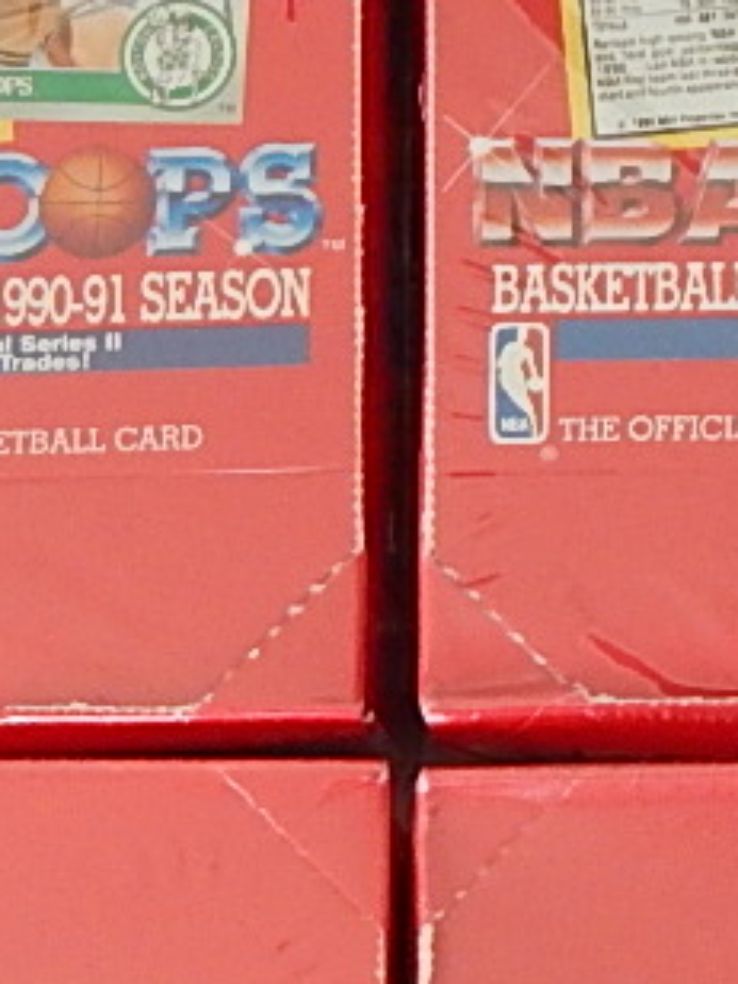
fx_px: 3695
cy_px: 869
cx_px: 853
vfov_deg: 15.0
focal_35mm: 130
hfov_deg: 11.2
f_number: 3.1
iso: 200
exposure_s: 1/30
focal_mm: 4.5
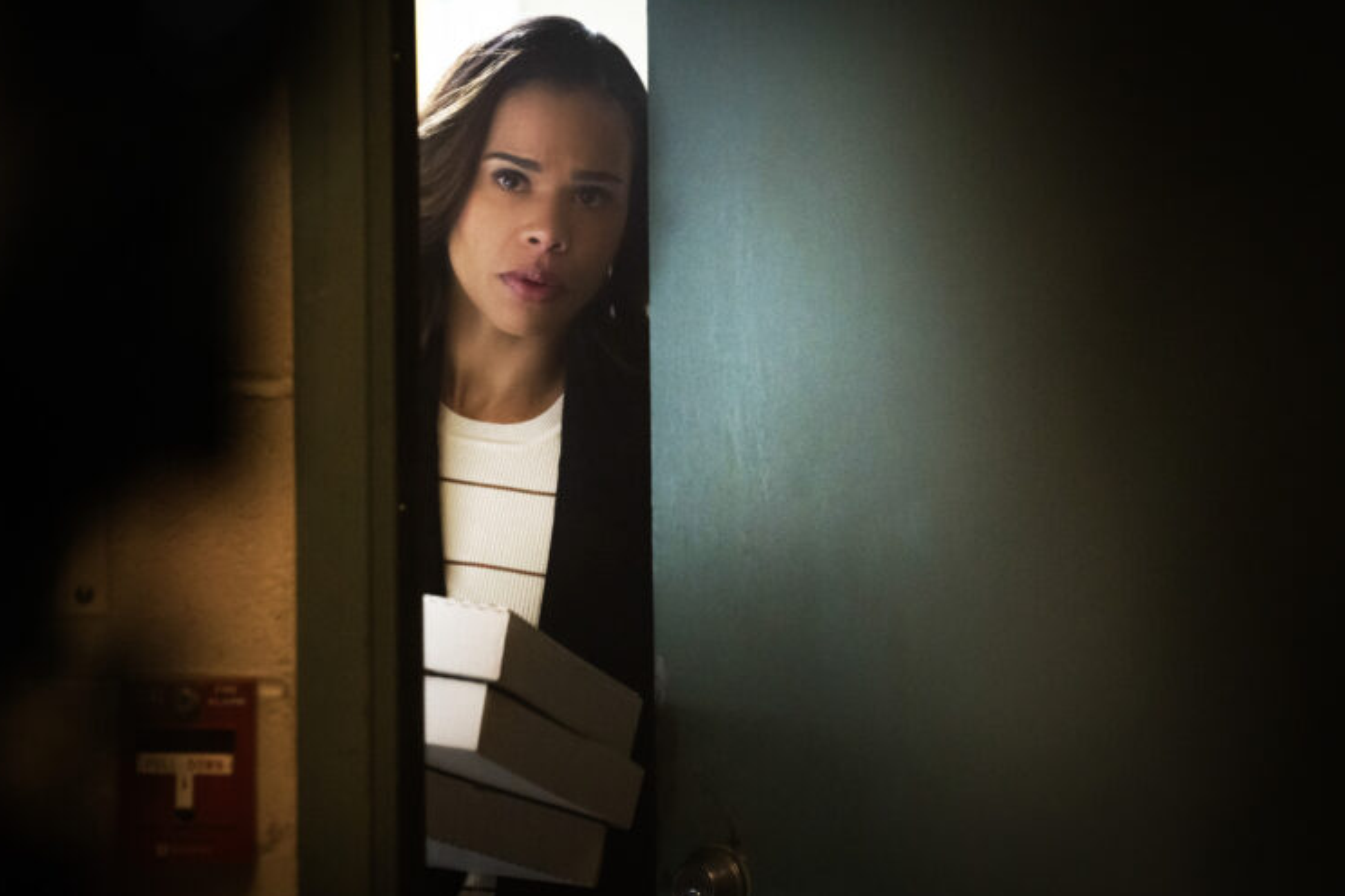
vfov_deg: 4.8
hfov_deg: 7.2
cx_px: 656
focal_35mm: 286
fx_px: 10684
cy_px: 459
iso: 4000
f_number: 3.5
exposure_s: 1/200
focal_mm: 185
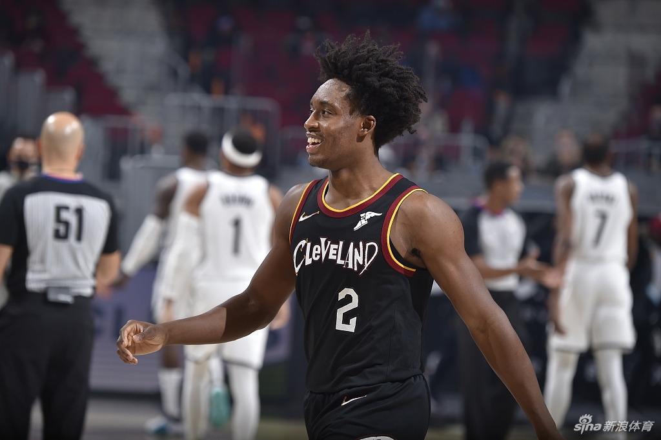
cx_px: 330
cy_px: 220
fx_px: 4772
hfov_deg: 7.9
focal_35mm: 260
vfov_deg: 5.3
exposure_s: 1/400
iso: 250
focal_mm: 260
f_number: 6.3
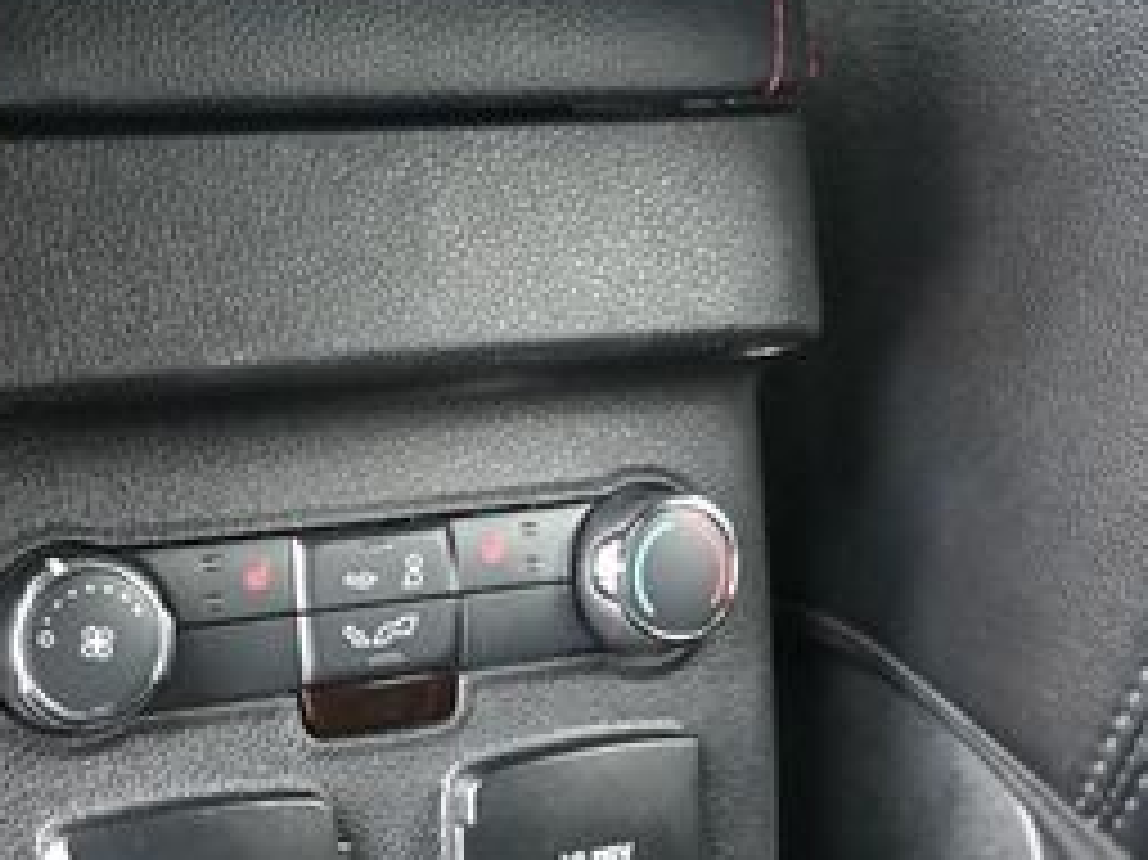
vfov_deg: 24.3
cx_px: 230
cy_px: 819
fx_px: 1923
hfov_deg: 32.3
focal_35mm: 58
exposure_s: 1/60
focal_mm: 16
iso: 5600
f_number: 3.5
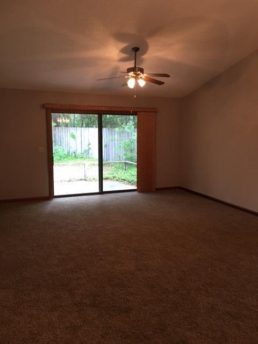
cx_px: 129
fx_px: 288
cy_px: 172
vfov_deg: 61.7
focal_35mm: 29
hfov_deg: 48.2
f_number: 2.2
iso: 32
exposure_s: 1/15
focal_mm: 4.15
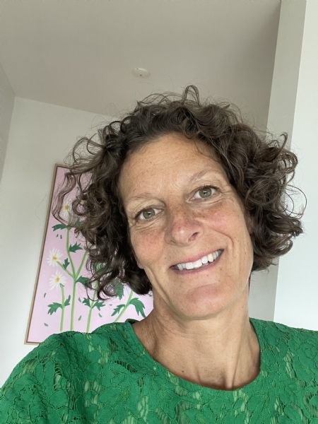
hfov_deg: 46.8
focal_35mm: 30
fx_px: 367
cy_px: 212
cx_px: 159
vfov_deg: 60.0
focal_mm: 2.71
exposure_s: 1/60
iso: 200
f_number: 2.2
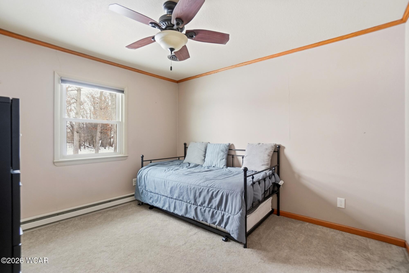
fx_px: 170
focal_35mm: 15
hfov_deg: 100.4
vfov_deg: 77.3
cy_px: 136
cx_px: 204
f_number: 5.6
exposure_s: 1/60
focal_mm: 10
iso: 125
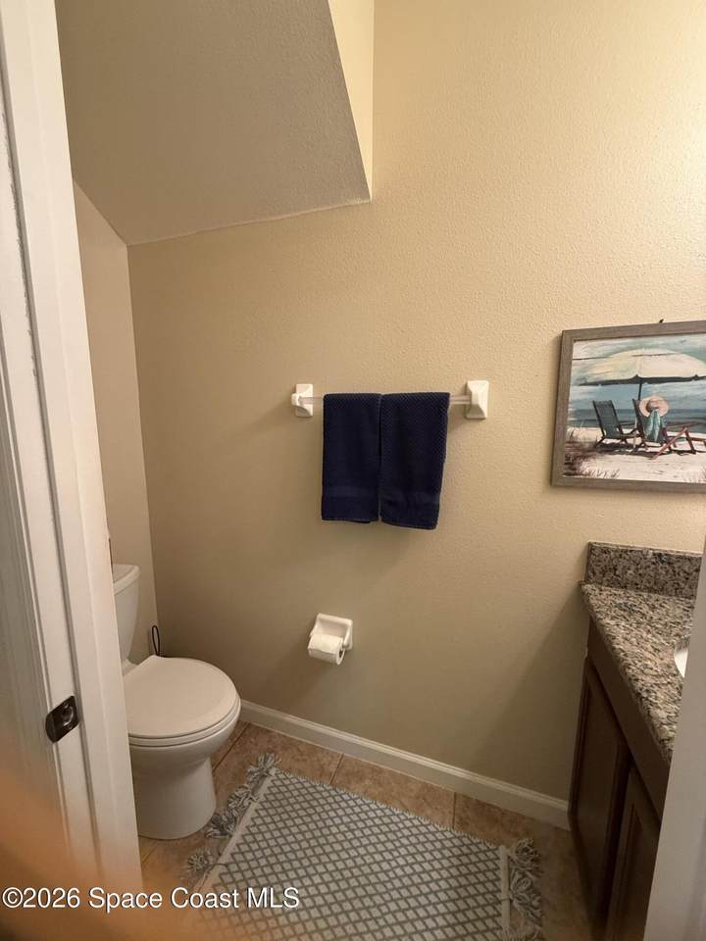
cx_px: 353
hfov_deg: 85.7
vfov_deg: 102.1
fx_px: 381
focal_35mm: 14
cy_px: 470
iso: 320
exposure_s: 1/60
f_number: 2.2
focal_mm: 2.22
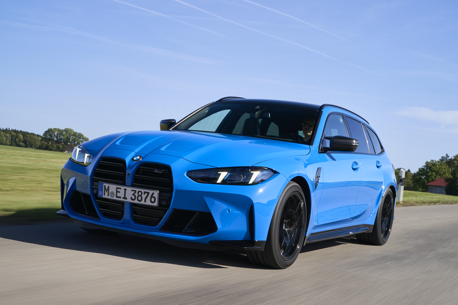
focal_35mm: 53
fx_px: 674
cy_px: 152
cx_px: 229
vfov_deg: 25.5
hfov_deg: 37.5
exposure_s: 1/30
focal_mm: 53
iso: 100
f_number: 14
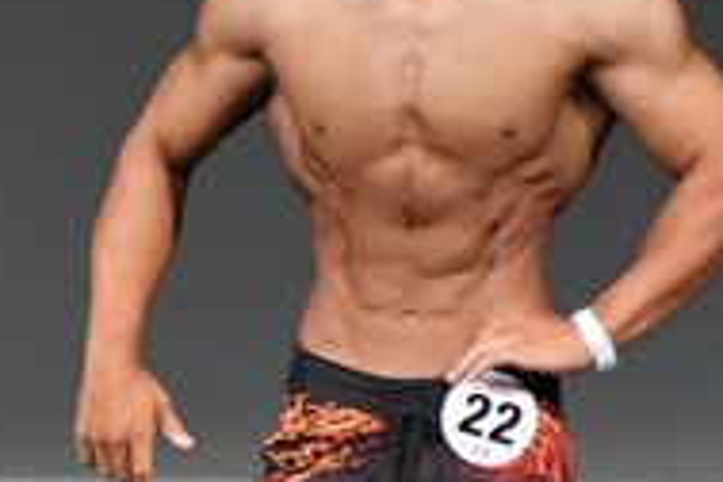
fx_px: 25885
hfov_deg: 1.6
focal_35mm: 1289
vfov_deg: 1.1
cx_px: -656
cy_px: 379
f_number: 5.6
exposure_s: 1/400
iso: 4000
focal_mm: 210
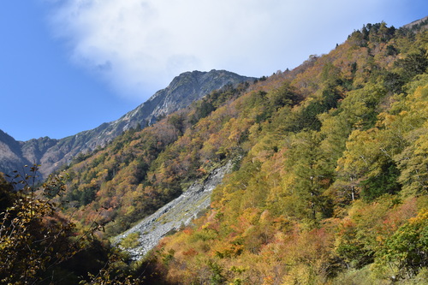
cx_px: 214
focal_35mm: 57
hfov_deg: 35.1
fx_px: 677
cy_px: 142
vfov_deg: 23.8
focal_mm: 38
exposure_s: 1/320
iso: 200
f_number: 9
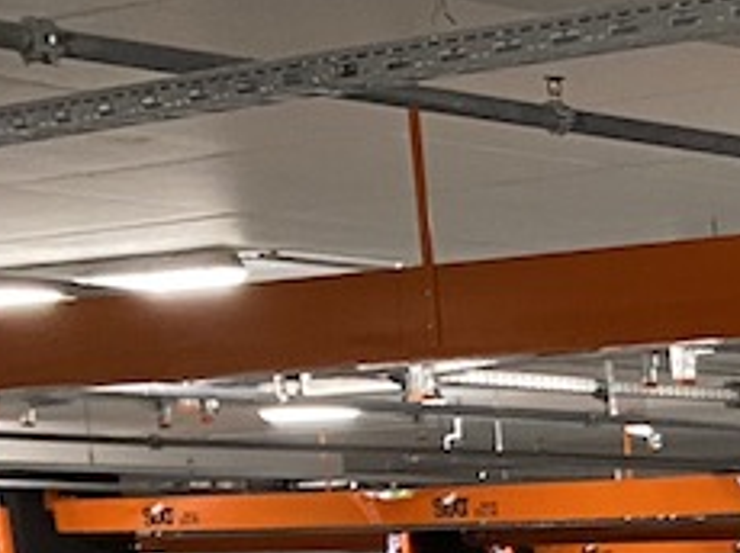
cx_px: 1705
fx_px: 3096
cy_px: 1431
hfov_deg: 11.5
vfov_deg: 9.0
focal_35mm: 145
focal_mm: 4.25
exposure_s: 1/50
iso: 250
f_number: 1.8
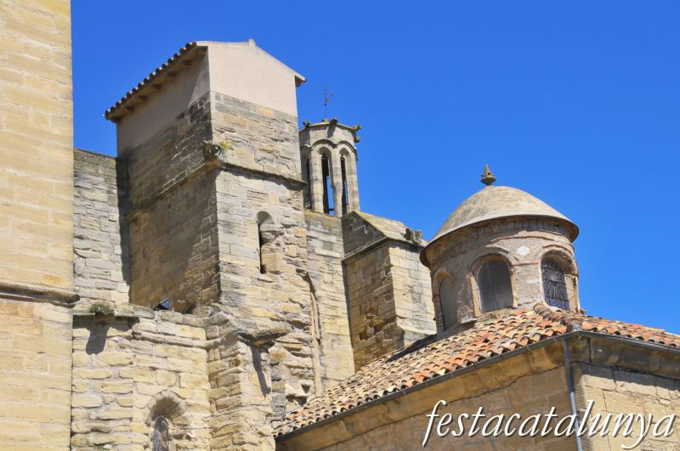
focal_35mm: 66
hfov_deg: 30.6
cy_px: 226
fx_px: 1245
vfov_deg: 20.6
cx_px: 340
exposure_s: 1/400
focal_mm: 44
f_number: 10
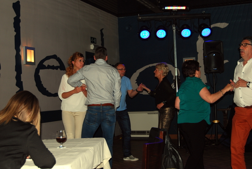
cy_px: 84
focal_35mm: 57
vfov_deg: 23.9
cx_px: 126
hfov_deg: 35.0
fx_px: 400
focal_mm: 38
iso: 280
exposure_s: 1/60
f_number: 5
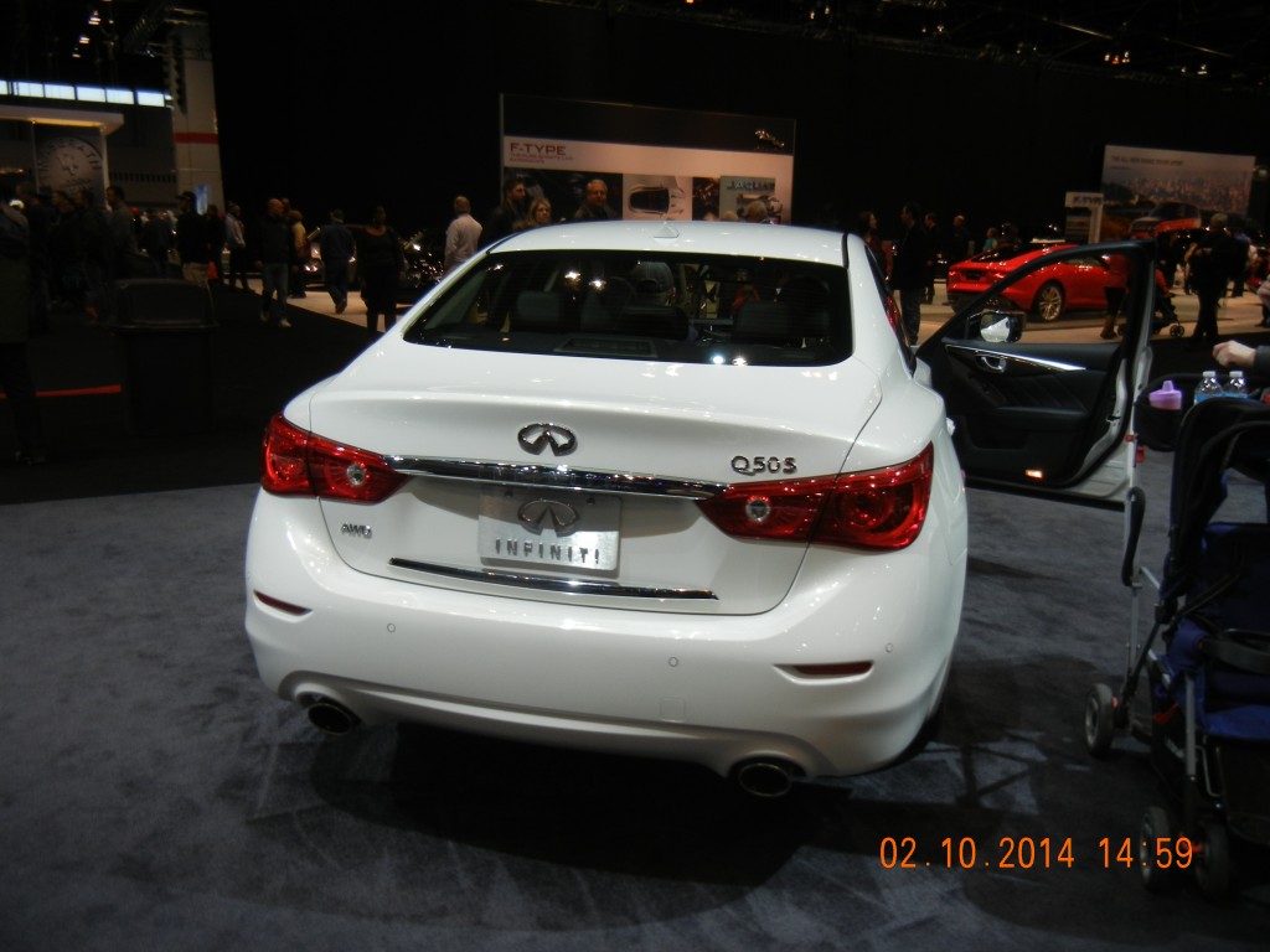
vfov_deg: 46.8
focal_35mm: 30
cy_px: 476
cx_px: 635
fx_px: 1101
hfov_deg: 60.0
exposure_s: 1/128
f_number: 3.5
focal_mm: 5.4
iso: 160
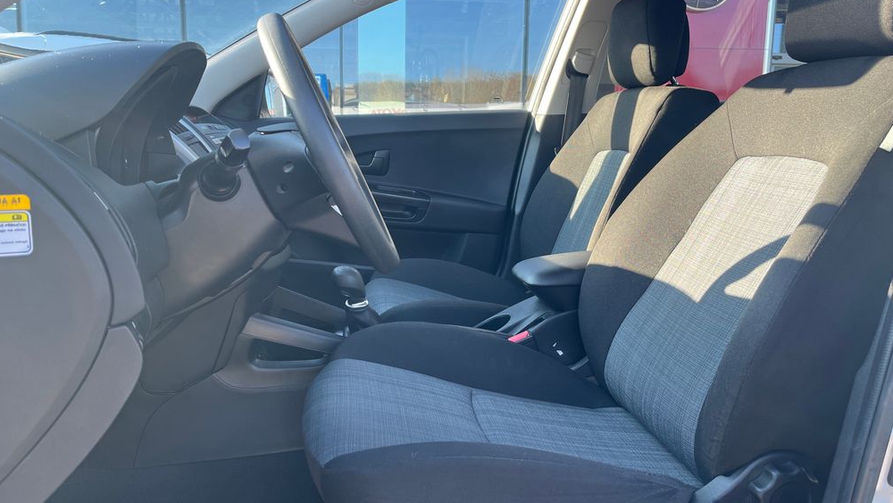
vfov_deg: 40.2
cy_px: 246
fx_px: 687
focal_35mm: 29
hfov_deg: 66.1
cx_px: 439
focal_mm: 5.1
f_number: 1.6
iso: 40
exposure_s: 1/164
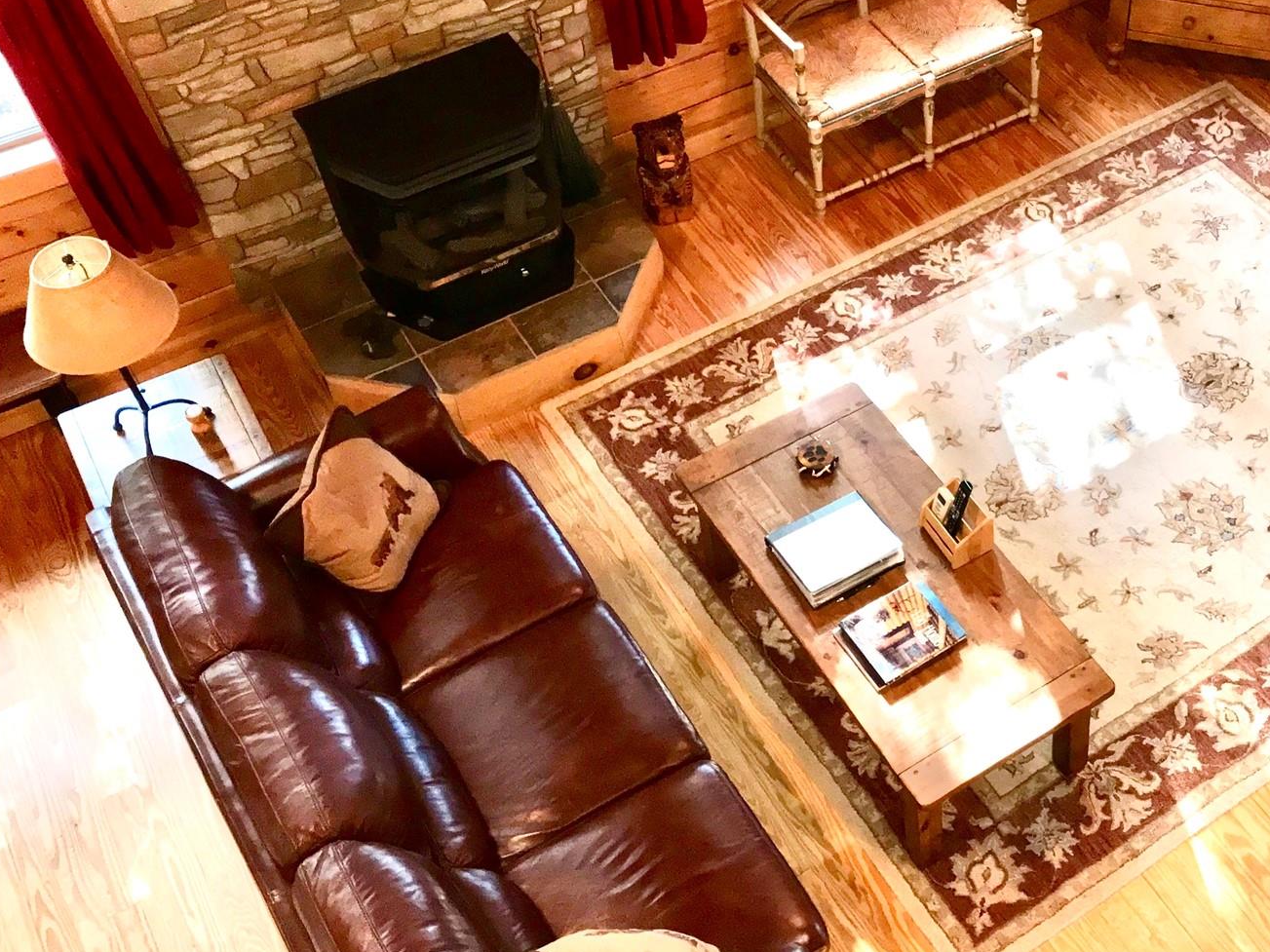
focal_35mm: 44
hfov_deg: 41.4
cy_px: 442
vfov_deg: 32.9
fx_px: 1614
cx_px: 990
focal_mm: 3.99
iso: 100
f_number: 1.8
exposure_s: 1/30
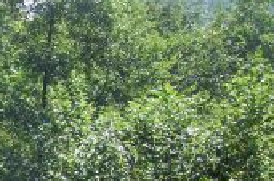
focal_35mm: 107
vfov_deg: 11.7
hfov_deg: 16.6
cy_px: 336
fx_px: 811
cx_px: -187
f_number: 7.1
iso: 200
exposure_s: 1/200
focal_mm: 19
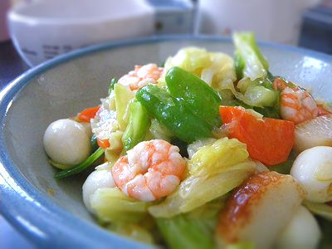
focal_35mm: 34
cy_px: 124
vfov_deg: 41.8
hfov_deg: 54.0
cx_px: 166
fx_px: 326
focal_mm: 6.1
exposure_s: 1/50
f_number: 3.8
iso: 800
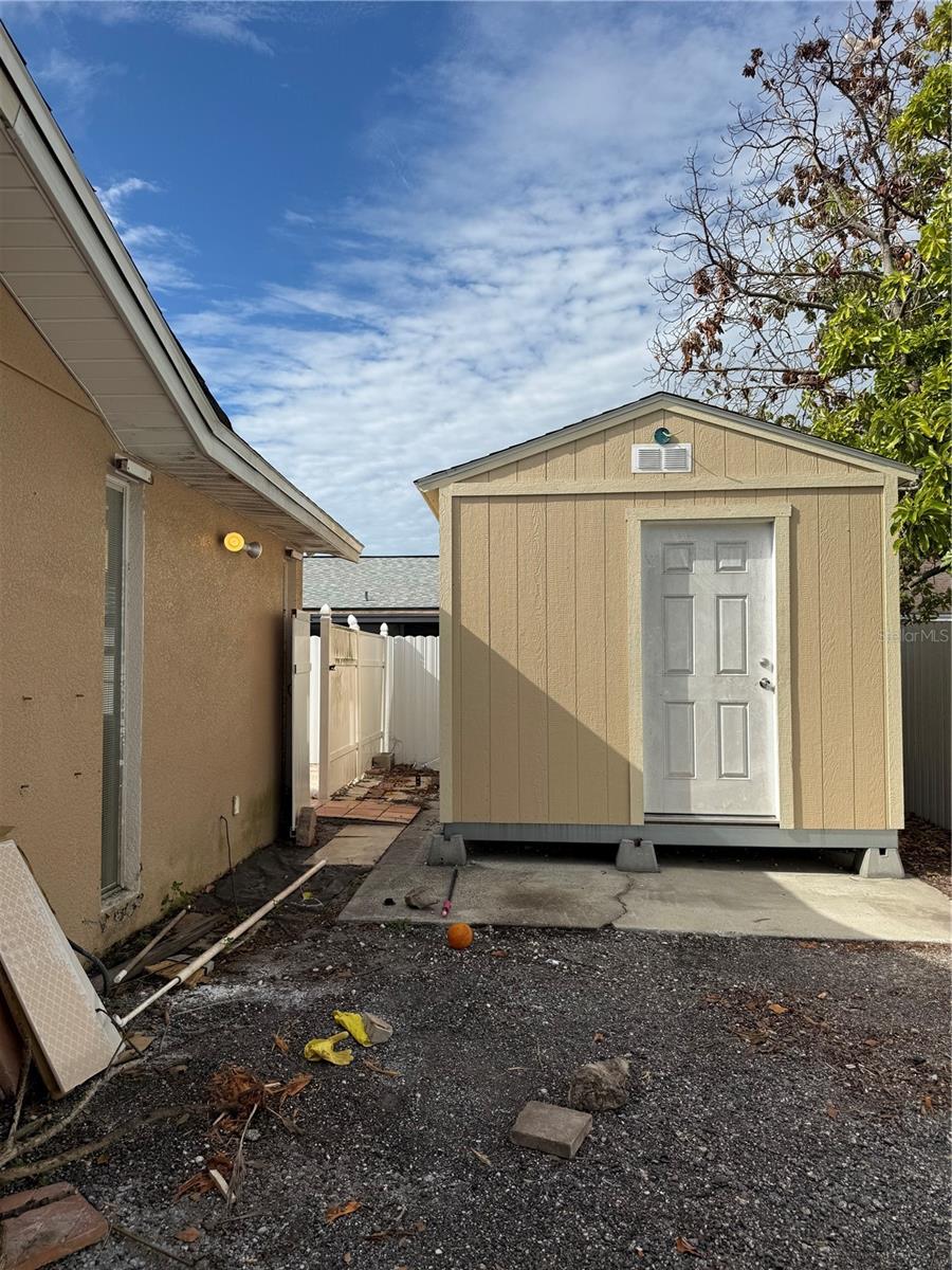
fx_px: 880
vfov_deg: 71.6
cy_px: 635
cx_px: 476
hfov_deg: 56.8
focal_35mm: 24
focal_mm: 6.76
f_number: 1.78
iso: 80
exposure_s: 1/6711
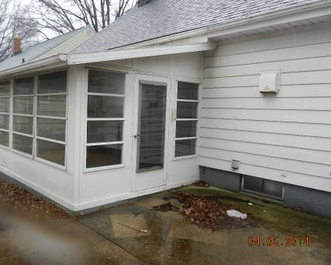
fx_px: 284
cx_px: 136
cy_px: 125
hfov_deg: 60.1
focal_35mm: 29
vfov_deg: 49.9
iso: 160
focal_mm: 4.5
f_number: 3.5
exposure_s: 1/125
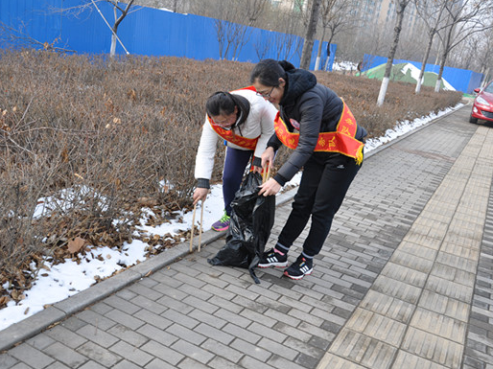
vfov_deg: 38.6
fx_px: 527
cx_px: 221
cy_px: 179
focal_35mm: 37
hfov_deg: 50.1
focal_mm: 22
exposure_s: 1/200
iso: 200
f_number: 7.1
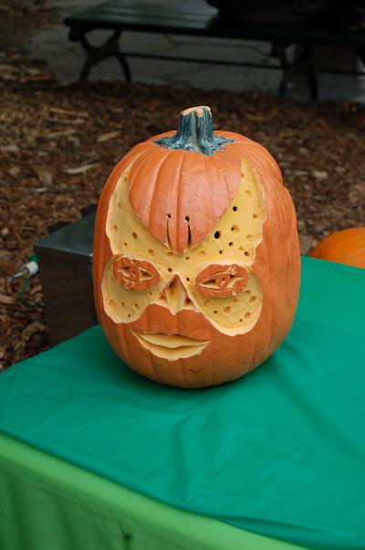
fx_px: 1257
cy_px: 275
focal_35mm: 82
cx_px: 182
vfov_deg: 24.6
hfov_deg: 16.5
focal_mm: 55
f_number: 5.6
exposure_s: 1/80
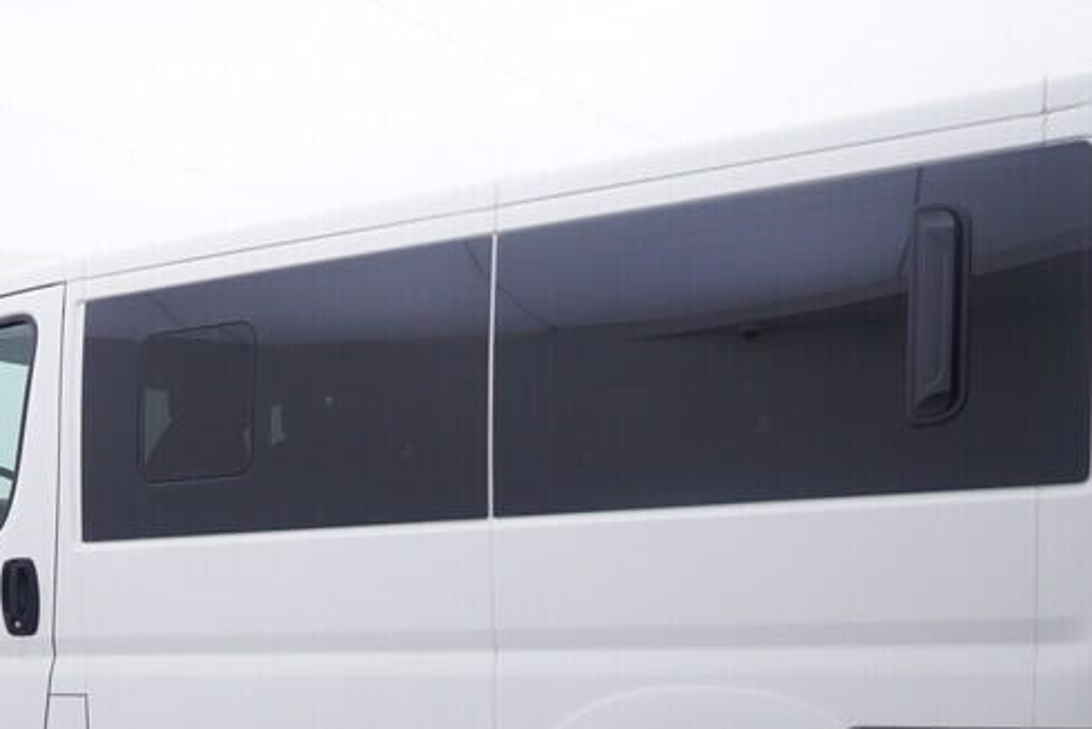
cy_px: 749
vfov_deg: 26.9
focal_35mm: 47
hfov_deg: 41.3
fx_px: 1427
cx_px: 361
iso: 200
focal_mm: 15
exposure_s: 1/80
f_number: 5
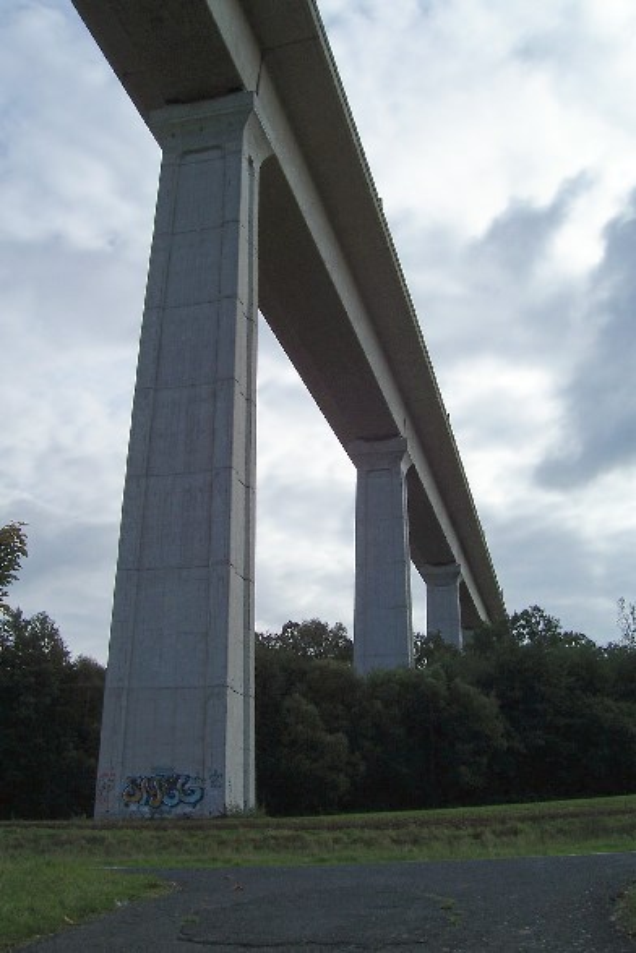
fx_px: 901
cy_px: 476
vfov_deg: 55.8
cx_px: 318
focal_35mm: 34
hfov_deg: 38.9
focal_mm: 5.6
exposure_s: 1/500
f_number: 5.6
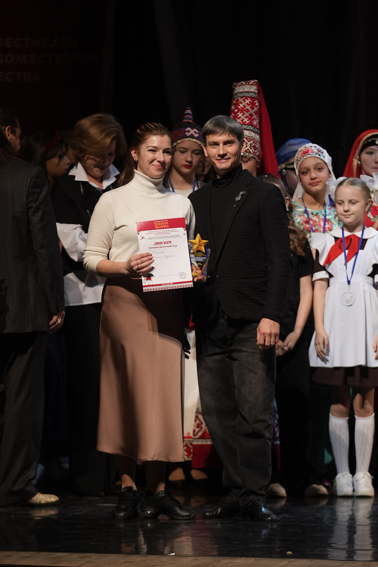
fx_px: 4221
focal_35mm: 268
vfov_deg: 7.7
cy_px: 284
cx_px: 189
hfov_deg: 5.1
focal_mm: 179
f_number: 2.8
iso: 1600
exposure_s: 1/400
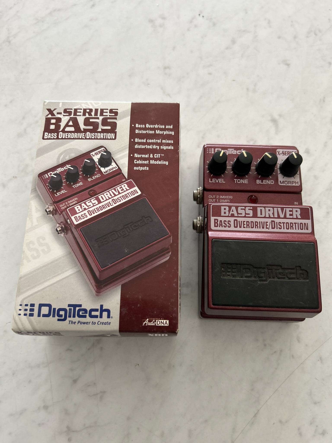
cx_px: 166
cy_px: 222
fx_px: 332
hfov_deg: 53.1
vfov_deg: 67.3
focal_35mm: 26
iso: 160
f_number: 1.5
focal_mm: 5.7
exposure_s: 1/60
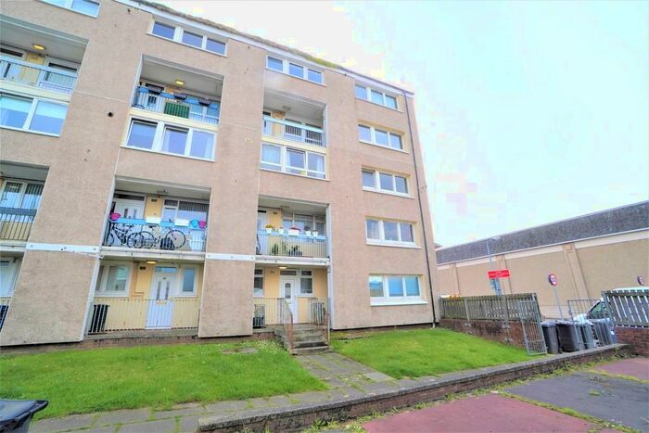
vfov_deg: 77.4
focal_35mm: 15
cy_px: 216
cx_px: 324
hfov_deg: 100.4
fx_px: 270
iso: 320
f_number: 14
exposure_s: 1/160
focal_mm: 10
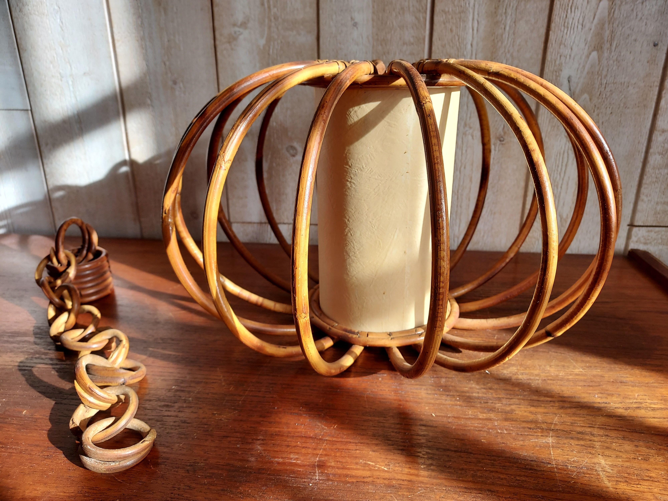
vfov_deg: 56.8
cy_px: 250
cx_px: 334
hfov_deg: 71.6
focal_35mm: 24
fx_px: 463
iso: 50
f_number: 1.8
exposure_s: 1/120
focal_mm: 4.6
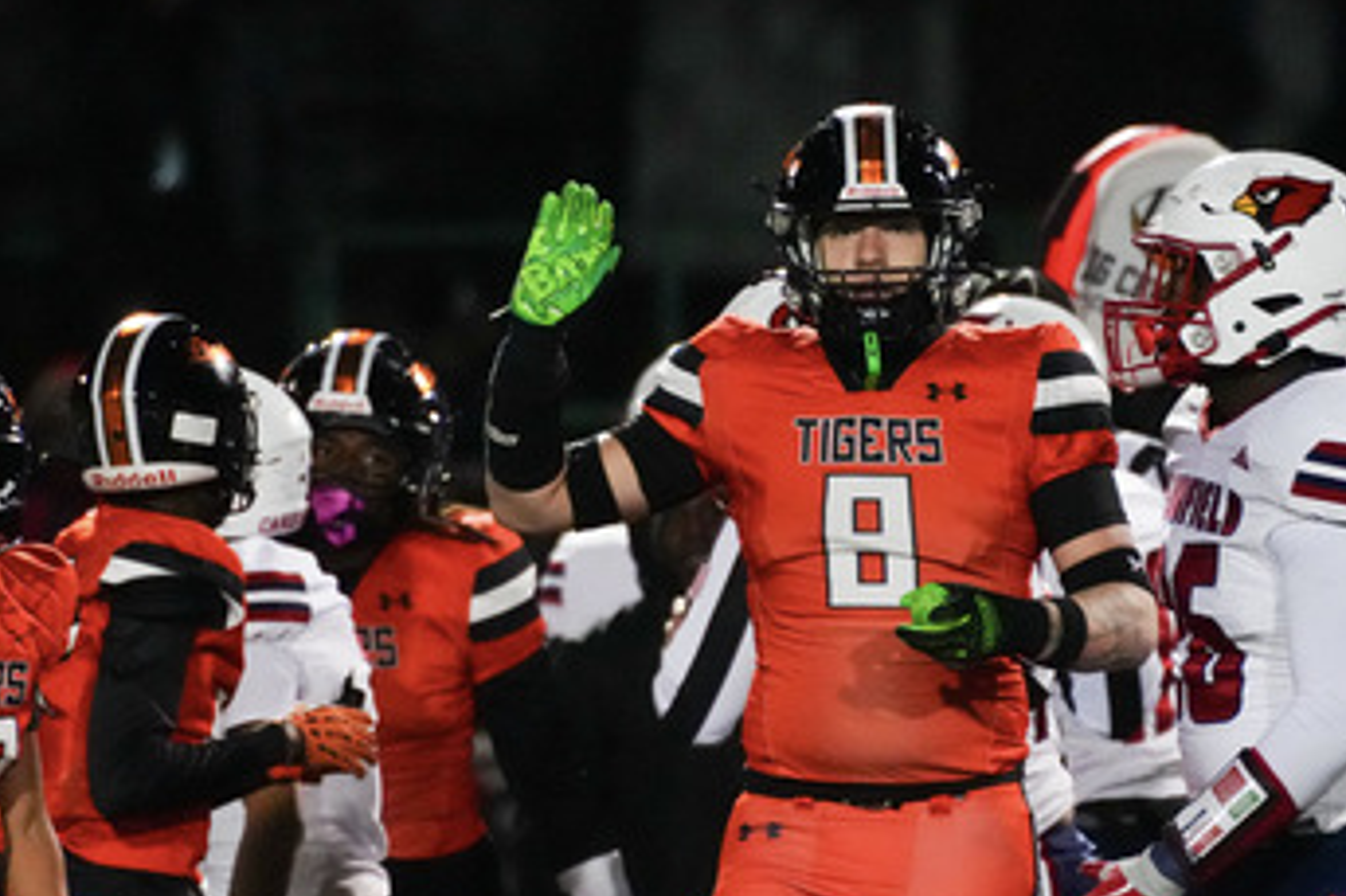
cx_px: 712
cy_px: 773
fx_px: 34753
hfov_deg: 2.2
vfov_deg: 1.5
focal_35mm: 930
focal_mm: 400
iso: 8000
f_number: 5.6
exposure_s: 1/640
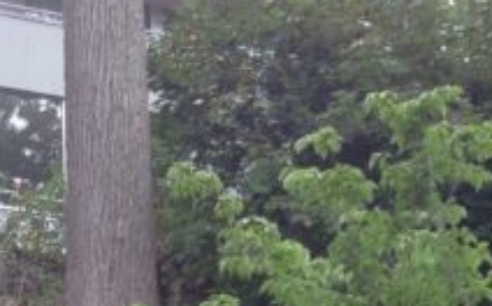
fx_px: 2264
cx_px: 137
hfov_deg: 12.4
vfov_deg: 7.4
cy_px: 675
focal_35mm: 169
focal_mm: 4.13
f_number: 2.4
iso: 50
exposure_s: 1/176
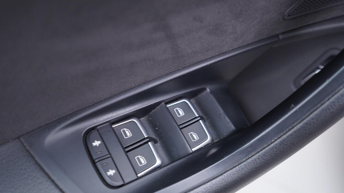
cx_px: 171
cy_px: 114
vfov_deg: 31.1
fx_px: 347
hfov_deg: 52.8
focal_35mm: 38
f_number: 2.8
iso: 320
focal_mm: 24
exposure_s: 1/40
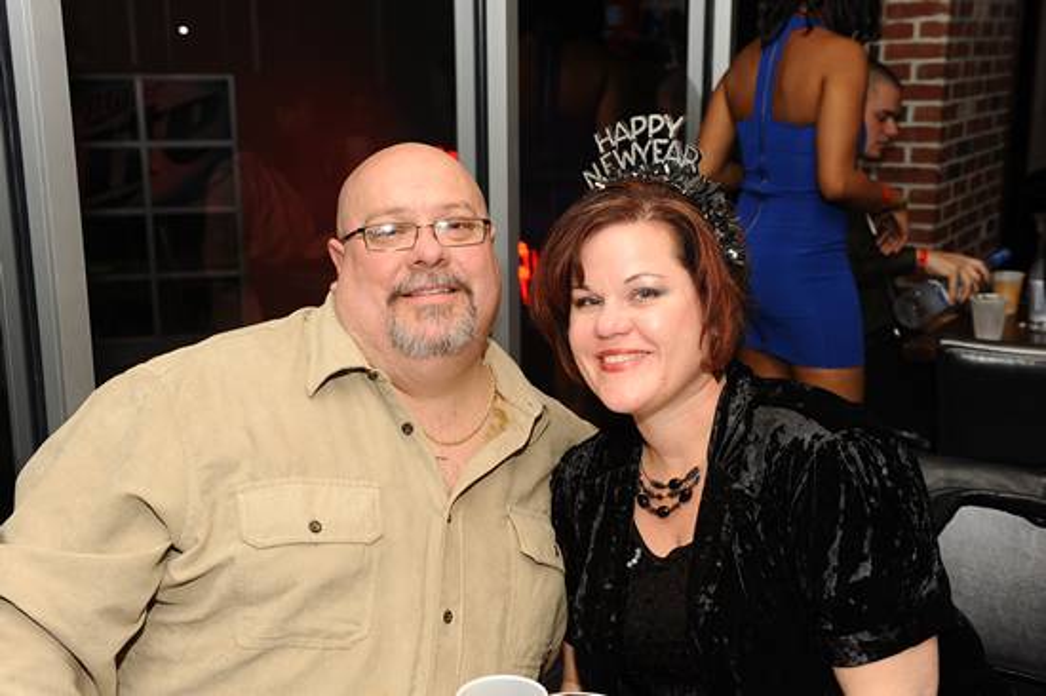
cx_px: 523
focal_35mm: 45
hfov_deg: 43.6
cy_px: 348
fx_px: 1307
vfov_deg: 29.8
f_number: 6.7
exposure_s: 1/250
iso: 800
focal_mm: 45
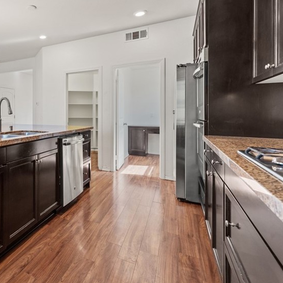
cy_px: 119
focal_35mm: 22
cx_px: 35
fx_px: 203
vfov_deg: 69.2
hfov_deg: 60.3
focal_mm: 14
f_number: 6.3
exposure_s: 1/6
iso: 400
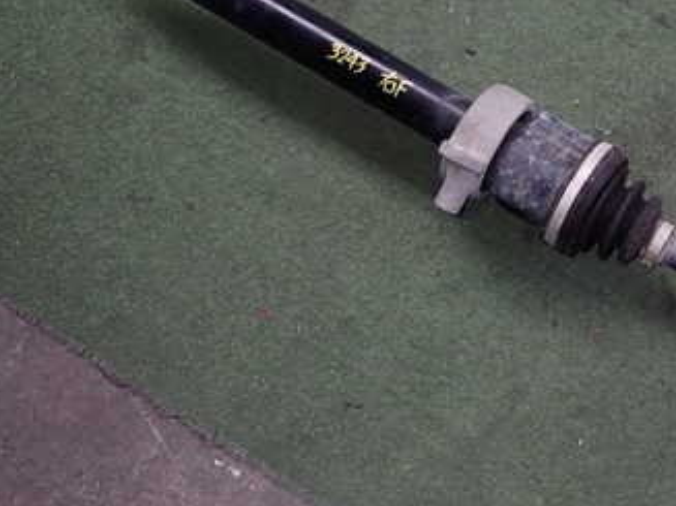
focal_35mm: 55
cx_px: 604
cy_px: 196
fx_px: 1074
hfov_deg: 33.2
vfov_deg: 26.5
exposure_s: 1/30
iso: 100
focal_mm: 5.4
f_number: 6.3
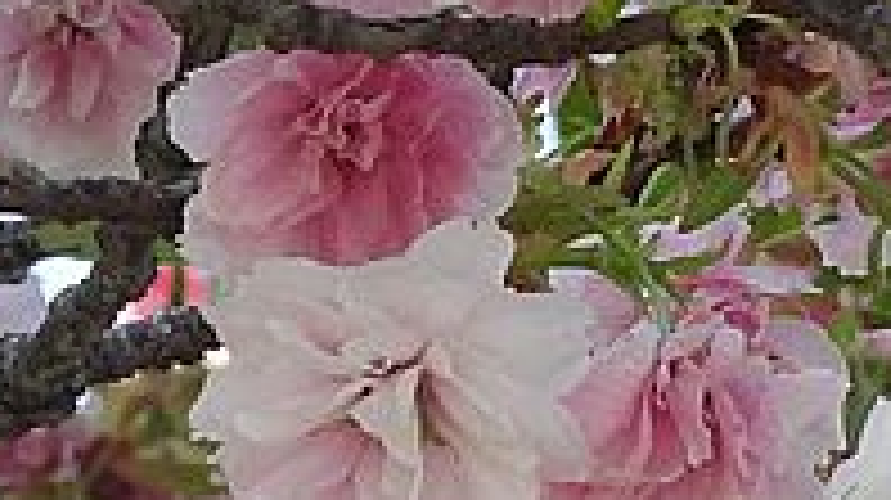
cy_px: 176
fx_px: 19216
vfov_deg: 1.5
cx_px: 1377
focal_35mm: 814
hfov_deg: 2.6
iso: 500
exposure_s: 1/1000
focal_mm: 33
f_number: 4.5
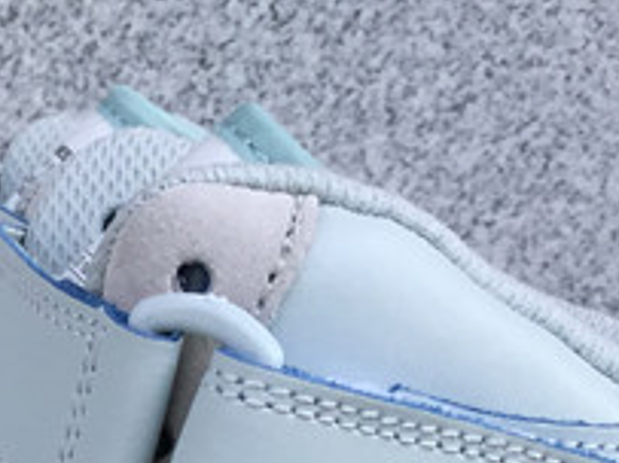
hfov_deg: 15.3
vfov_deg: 11.3
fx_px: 2180
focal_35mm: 122
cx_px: -226
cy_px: 841
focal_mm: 3.3
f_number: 2.4
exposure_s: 1/539
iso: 25
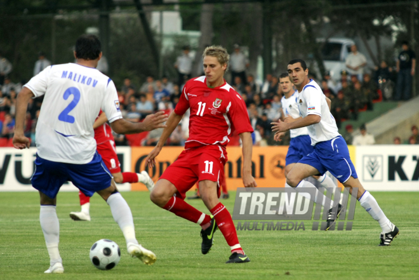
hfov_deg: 8.1
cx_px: 210
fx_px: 2970
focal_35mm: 255
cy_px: 140
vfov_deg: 5.4
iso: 500
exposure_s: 1/1250
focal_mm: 170
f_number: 3.2
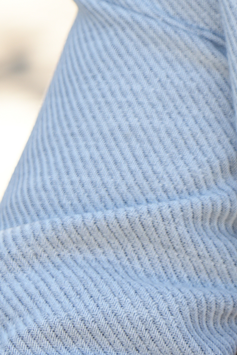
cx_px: 803
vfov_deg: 4.2
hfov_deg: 2.8
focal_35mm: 478
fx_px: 4720
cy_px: -512
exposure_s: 1/125
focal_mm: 70
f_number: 4
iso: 100
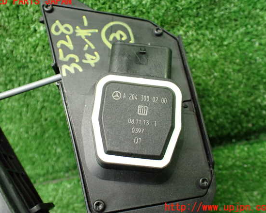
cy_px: 104
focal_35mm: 32
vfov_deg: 45.8
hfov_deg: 55.7
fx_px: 252
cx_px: 129
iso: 800
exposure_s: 1/80
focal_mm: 5.4
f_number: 2.3
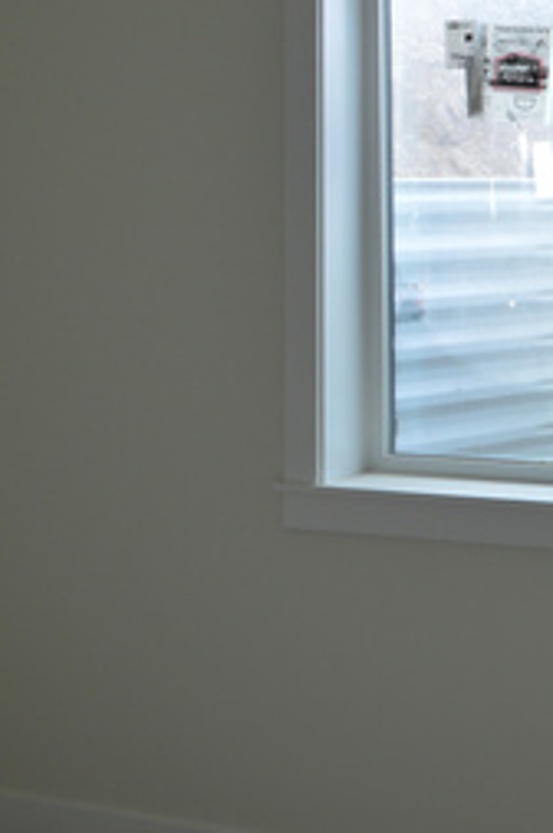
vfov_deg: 23.4
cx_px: 114
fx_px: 1999
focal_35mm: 87
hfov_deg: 15.7
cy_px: 280
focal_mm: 19
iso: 180
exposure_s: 1/125
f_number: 5.6
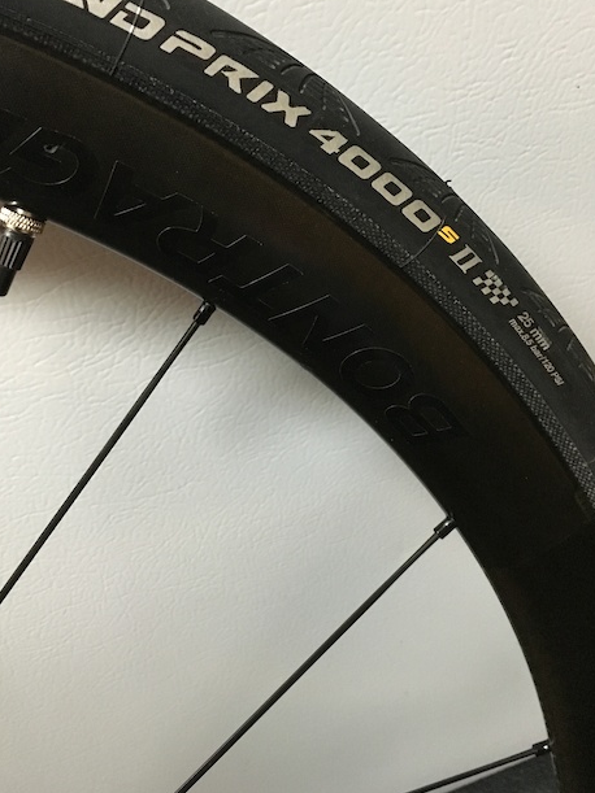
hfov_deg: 37.7
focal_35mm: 38
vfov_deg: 48.8
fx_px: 871
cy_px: 339
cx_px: 295
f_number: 2.2
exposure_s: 1/15
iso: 320
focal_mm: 4.15
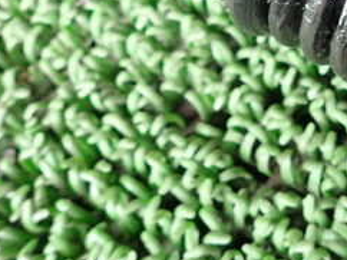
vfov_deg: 21.9
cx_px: 389
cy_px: -52
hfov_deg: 28.2
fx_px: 621
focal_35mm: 62
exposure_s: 1/80
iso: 200
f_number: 2
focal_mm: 4.5
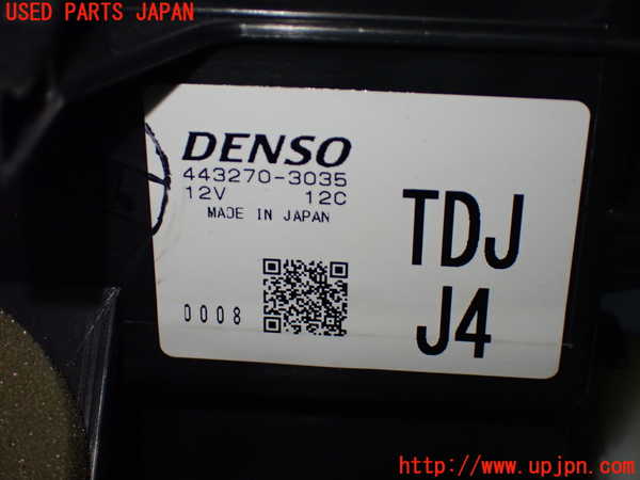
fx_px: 1146
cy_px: 240
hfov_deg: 31.2
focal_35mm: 62
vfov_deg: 23.7
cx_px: 320
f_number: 3.6
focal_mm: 11.09
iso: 800
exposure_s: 1/250
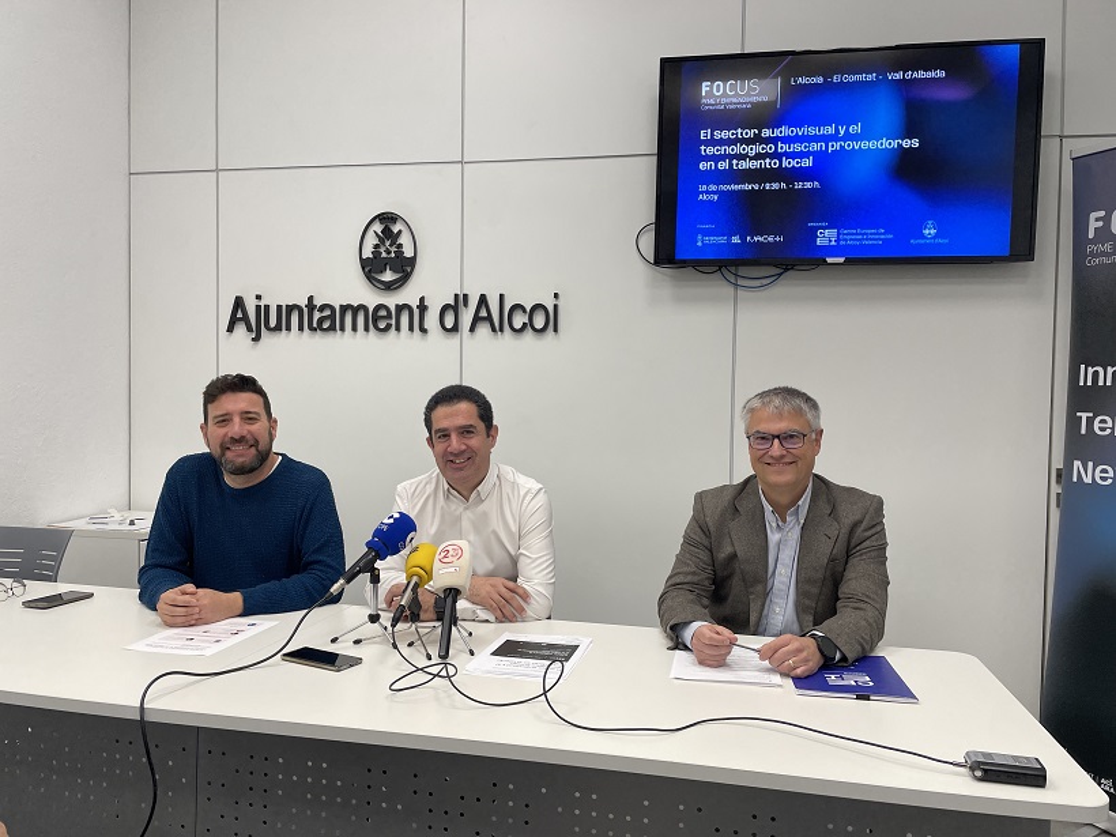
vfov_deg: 53.1
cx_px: 558
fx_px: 838
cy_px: 418
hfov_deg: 67.3
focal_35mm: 26
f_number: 1.6
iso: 80
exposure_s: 1/100
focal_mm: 4.2
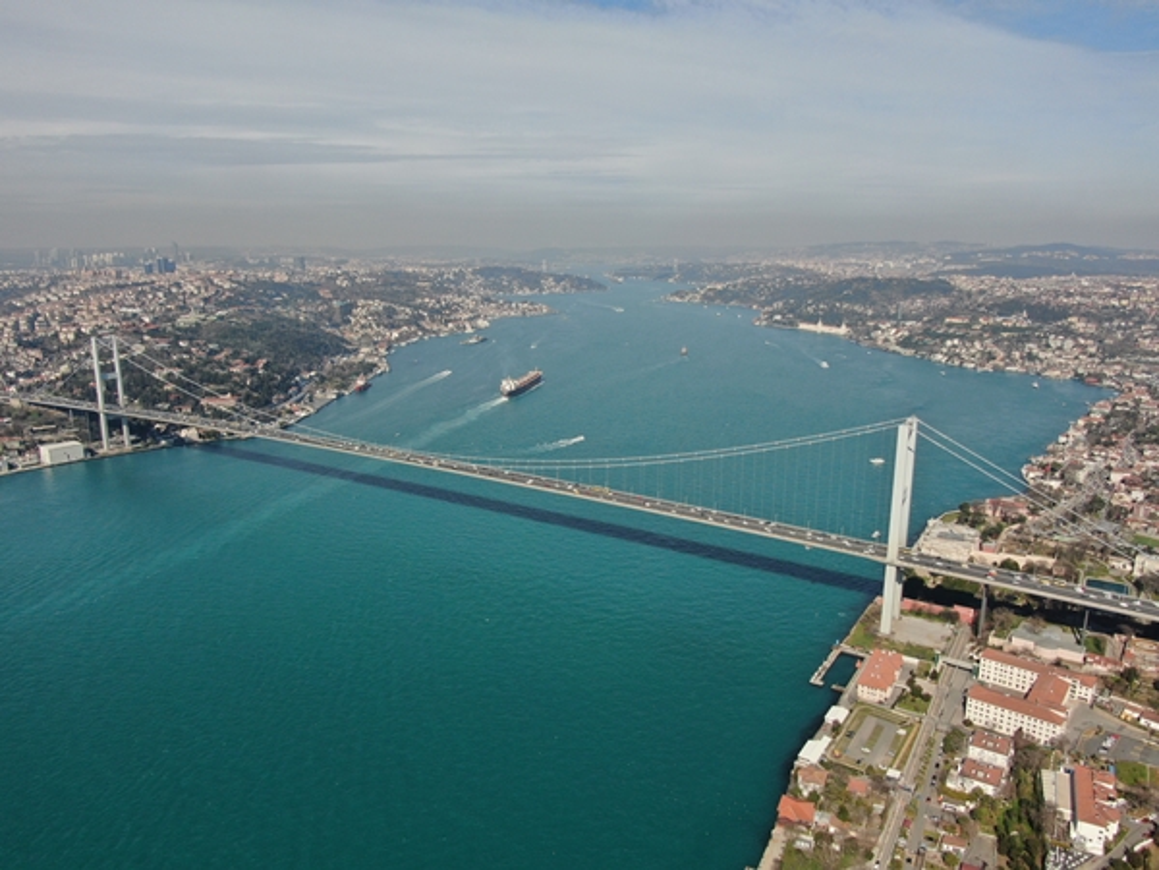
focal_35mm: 24
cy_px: 435
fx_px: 804
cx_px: 580
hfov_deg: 71.6
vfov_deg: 56.8
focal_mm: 4.39
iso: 100
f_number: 2.8
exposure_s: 1/240
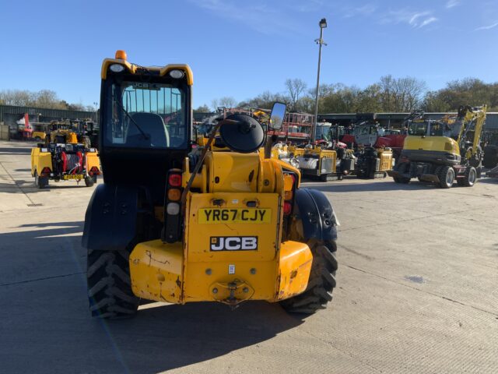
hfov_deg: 61.7
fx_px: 417
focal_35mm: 29
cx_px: 249
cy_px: 187
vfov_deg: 48.2
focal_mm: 3
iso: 16
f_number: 1.8
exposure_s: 1/1195
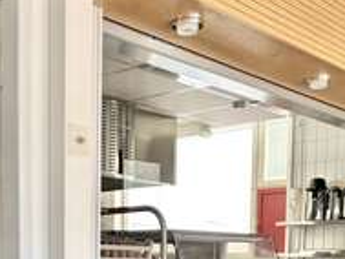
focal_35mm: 66
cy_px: 312
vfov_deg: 20.8
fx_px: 658
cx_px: 111
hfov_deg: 29.1
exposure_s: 1/121
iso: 125
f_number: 1.6
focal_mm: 5.96
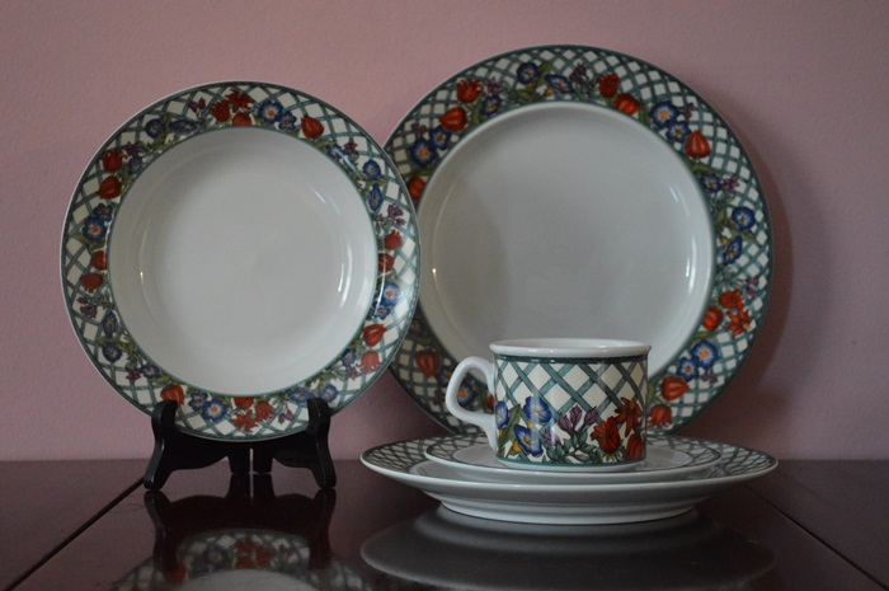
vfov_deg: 22.6
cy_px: 296
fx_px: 1480
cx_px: 444
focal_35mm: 60
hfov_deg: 33.4
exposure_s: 1/25
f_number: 5.3
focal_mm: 40
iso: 3200
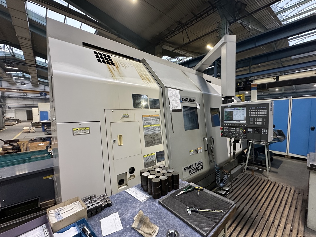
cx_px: 167
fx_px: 137
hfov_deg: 98.0
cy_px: 123
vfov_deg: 81.7
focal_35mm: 15
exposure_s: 1/99
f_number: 2.2
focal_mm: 2.22
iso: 320
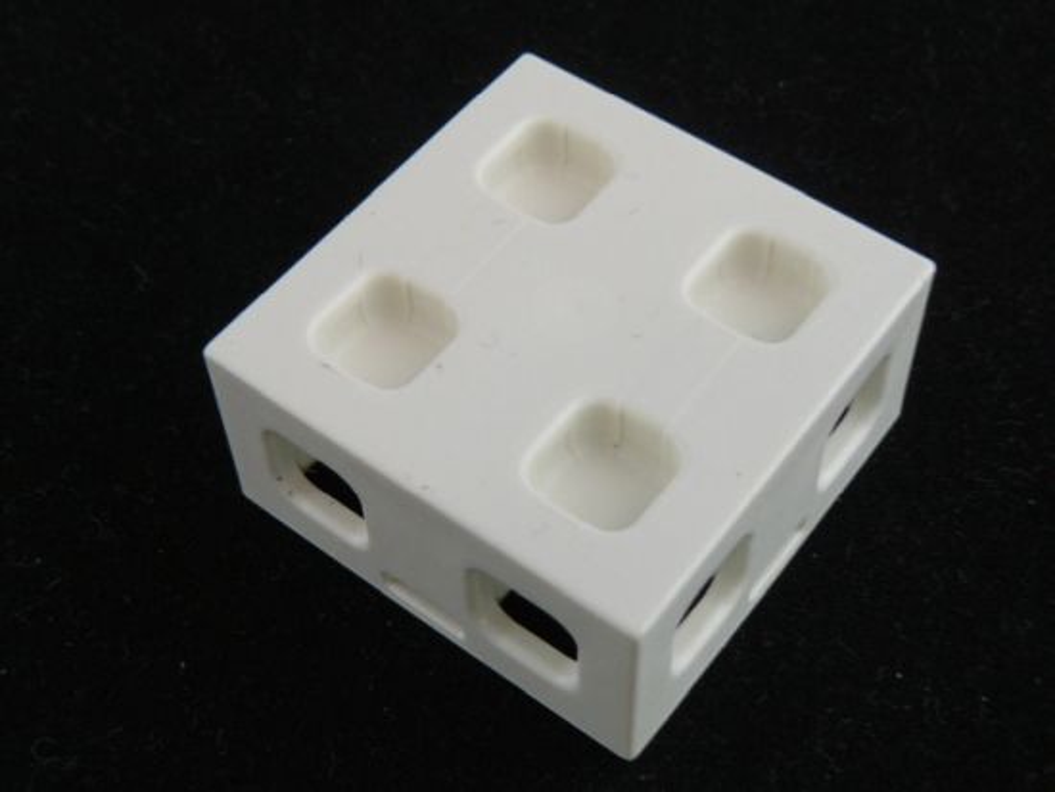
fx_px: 1646
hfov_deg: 35.5
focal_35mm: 54
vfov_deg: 27.1
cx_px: 528
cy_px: 396
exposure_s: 1/20
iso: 100
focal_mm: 6
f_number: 4
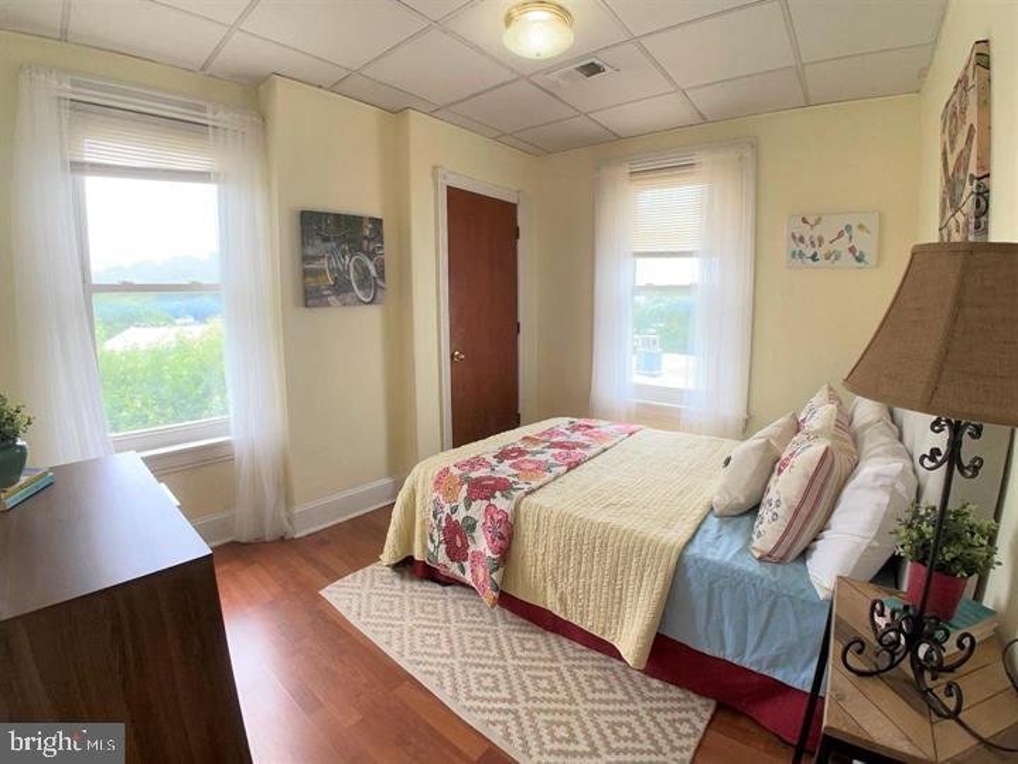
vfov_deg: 53.1
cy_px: 382
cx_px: 509
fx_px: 765
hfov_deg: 67.3
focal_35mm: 26
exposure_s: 1/135
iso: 32
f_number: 1.6
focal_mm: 4.2
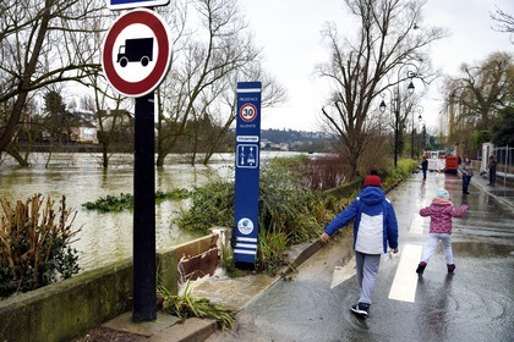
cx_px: 257
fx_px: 443
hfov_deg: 60.3
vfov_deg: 42.3
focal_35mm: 31
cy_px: 171
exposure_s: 1/200
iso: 400
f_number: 10
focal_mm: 31
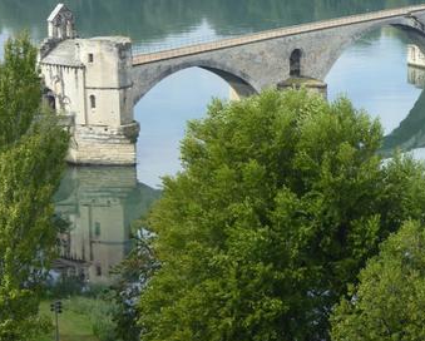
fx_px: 1599
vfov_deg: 12.1
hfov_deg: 15.1
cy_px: 99
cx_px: 321
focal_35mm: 127
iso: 100
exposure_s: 1/320
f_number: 4.4
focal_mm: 11.7
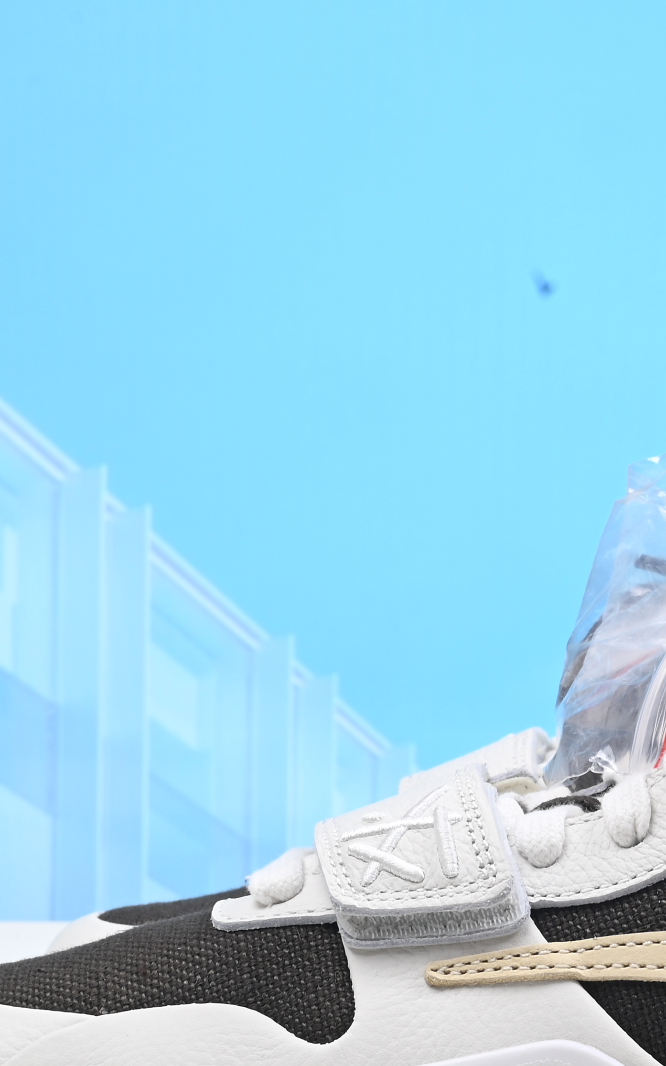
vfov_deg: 18.9
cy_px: 463
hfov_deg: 11.7
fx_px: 3194
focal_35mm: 110
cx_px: 713
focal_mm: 40
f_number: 16
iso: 100
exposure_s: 1/2
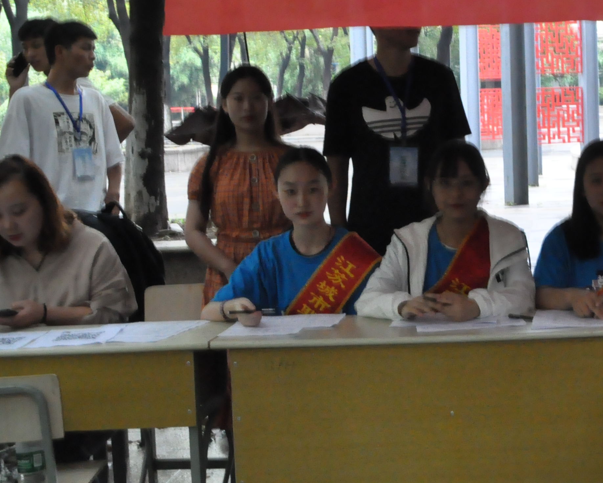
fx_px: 1465
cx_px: 631
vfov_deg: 18.6
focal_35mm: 82
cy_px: 141
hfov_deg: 22.2
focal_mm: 25
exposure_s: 1/30
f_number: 11
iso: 2500
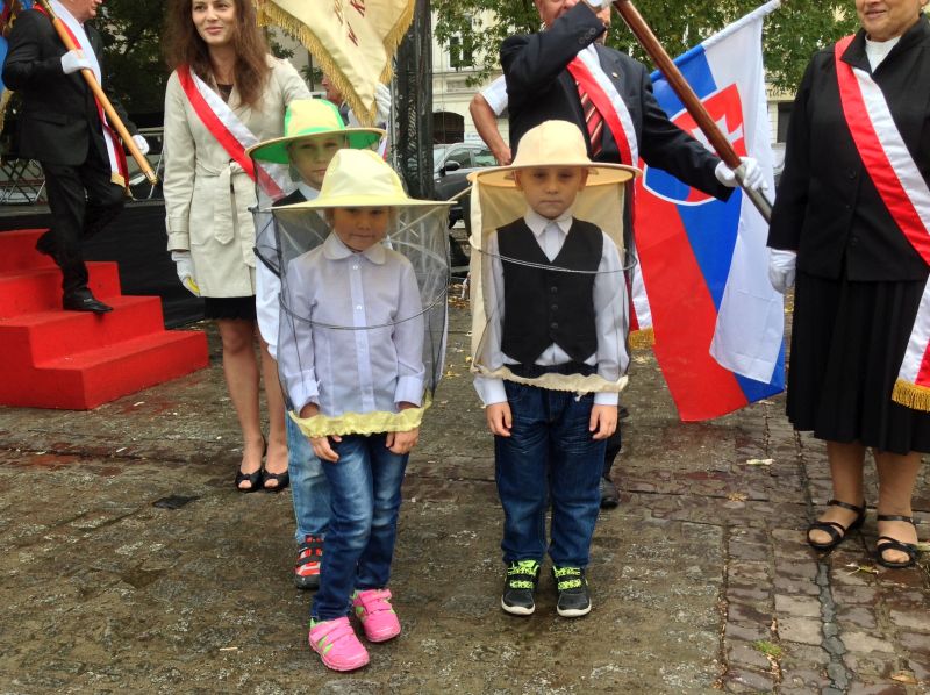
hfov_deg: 52.7
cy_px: 348
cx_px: 465
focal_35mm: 35
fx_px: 939
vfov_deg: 40.6
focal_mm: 4.28
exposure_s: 1/387
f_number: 2.4
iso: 50
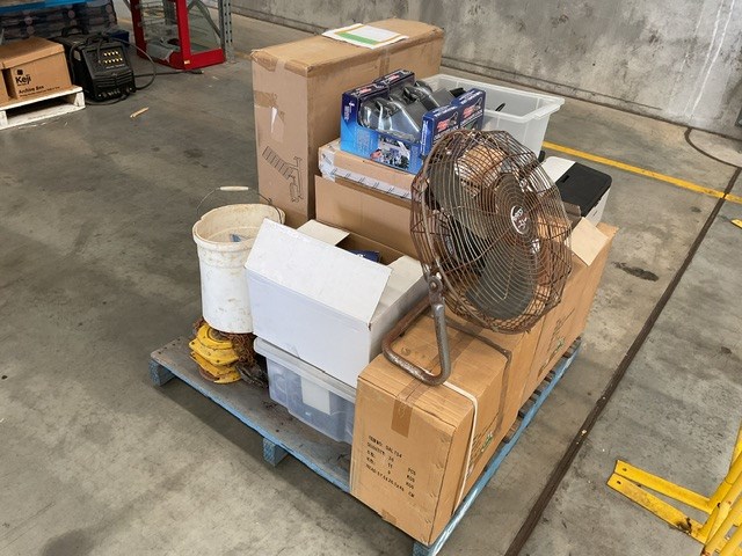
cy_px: 278
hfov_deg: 61.7
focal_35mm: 29
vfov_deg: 48.2
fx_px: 622
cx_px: 371
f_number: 1.8
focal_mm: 3
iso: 64
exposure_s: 1/60
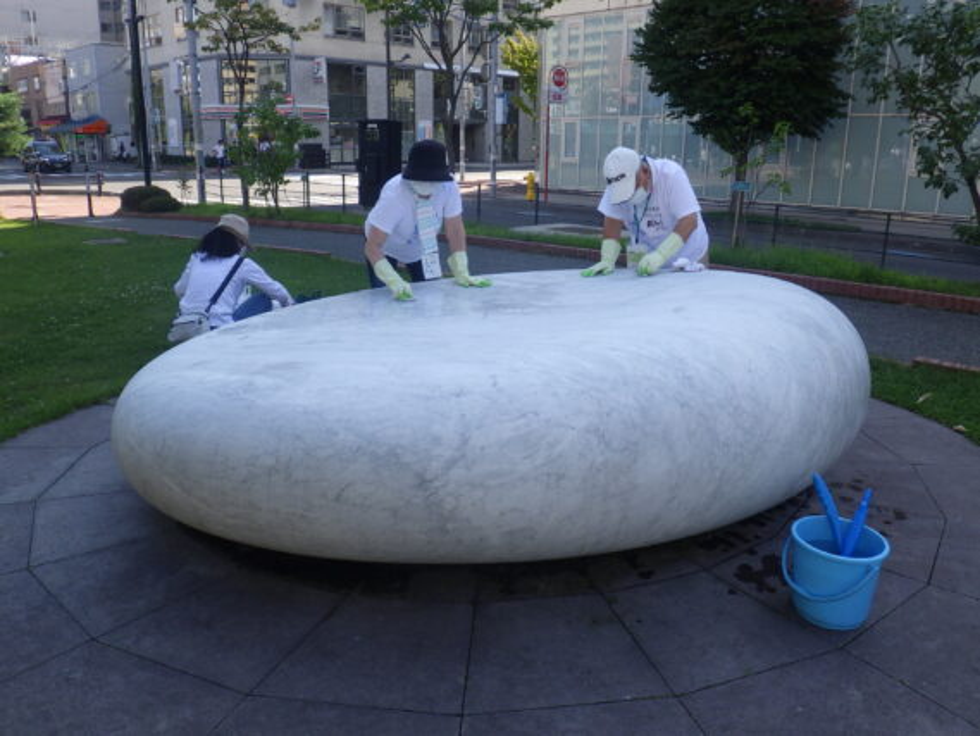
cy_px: 368
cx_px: 490
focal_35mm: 28
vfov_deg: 49.8
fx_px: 793
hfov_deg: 63.4
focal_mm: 5
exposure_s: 1/320
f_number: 4.2
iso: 125
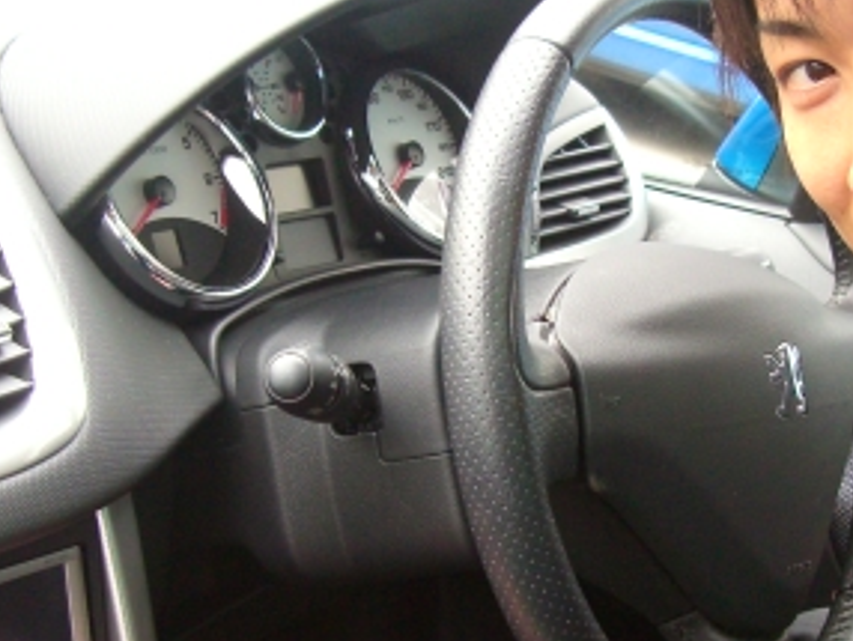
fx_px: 2096
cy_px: 358
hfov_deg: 22.9
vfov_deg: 17.4
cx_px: 543
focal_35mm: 85
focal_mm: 7.9
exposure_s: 1/60
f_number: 2.8
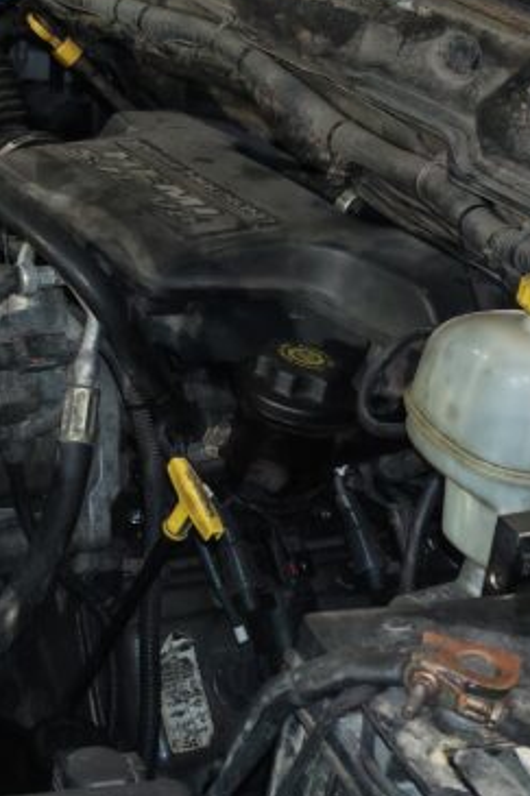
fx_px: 1547
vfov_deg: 28.5
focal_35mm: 70
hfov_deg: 19.0
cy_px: 216
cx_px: 31
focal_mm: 6.83
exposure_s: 1/40
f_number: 2
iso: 640
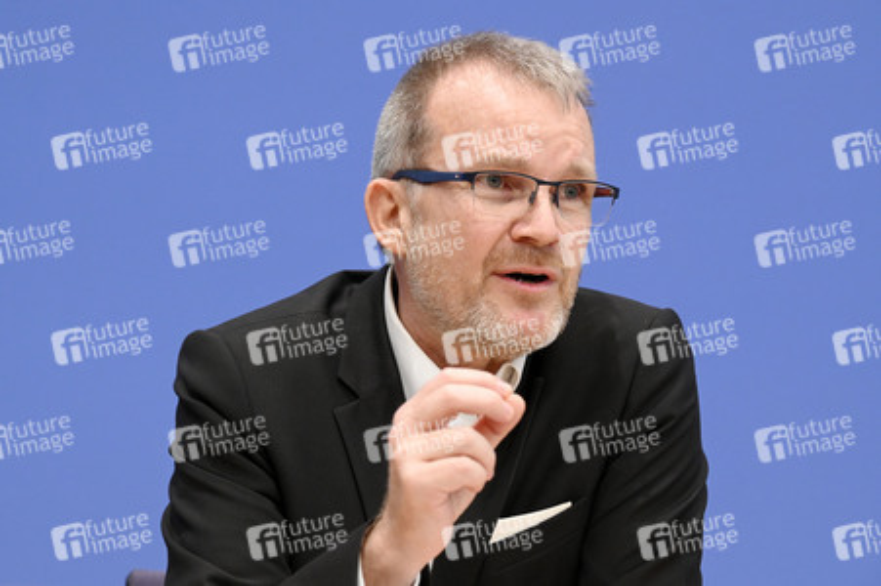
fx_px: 2739
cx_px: 440
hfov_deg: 18.3
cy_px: 293
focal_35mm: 112
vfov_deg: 12.2
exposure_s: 1/500
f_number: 5.6
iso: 5000
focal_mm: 112
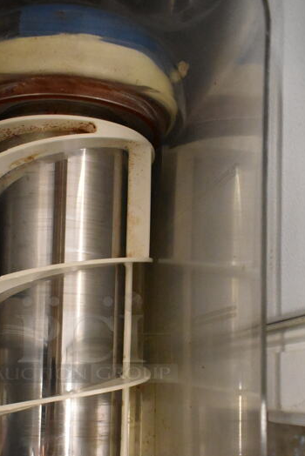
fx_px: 596
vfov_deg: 40.8
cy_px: 337
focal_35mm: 47
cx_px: 81
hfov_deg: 28.3
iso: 5000
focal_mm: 18
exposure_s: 1/125
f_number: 3.5
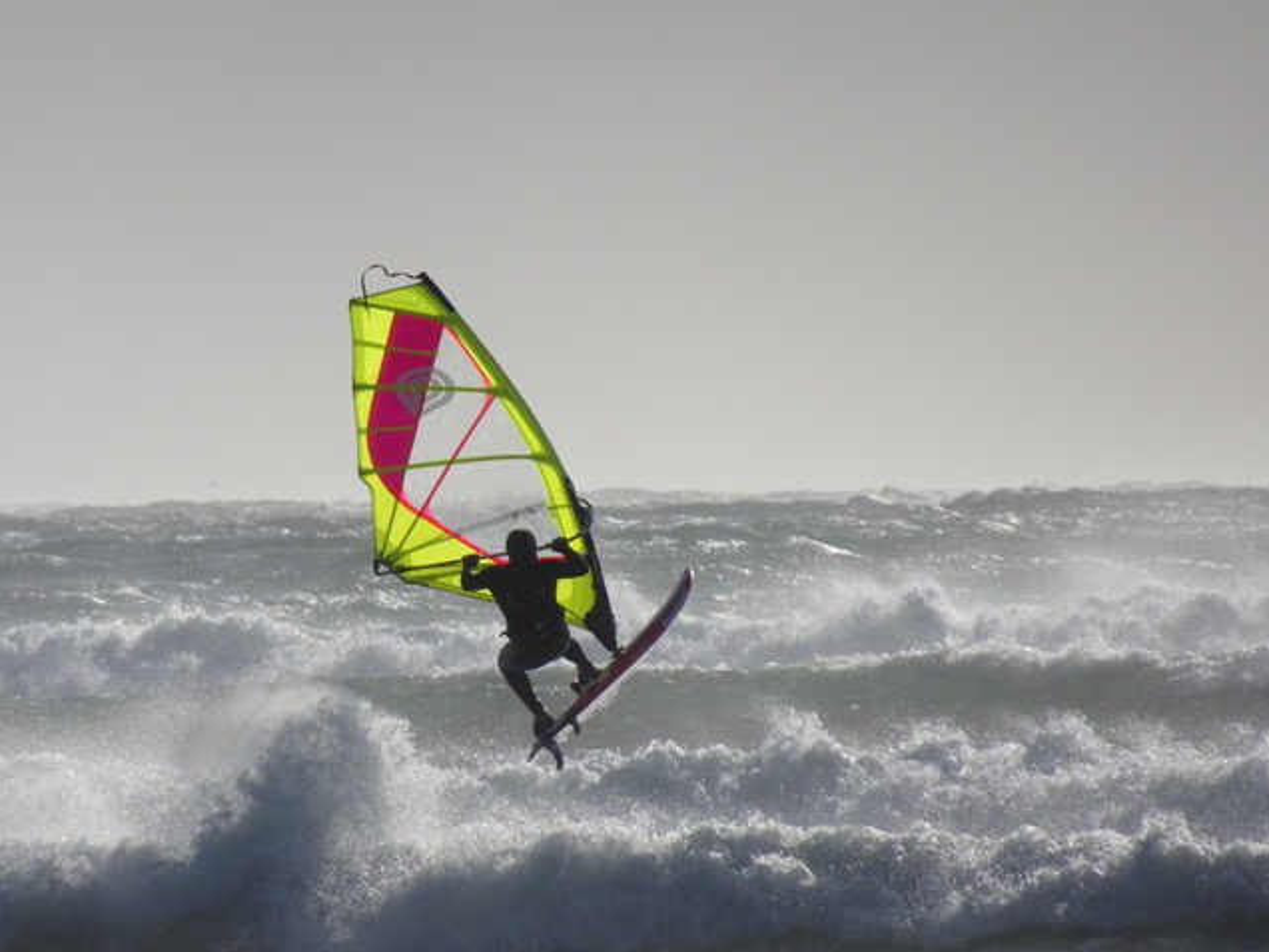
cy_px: 475
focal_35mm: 721
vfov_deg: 2.1
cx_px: 636
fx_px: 26431
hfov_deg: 2.8
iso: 160
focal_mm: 122.45
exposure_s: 1/2000
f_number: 6.3
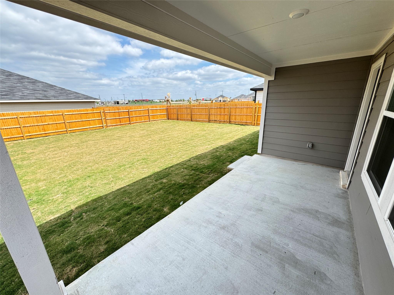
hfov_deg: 102.1
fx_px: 159
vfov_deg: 85.7
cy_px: 148
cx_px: 197
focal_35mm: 14
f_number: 2.2
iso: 50
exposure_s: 1/956
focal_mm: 2.22
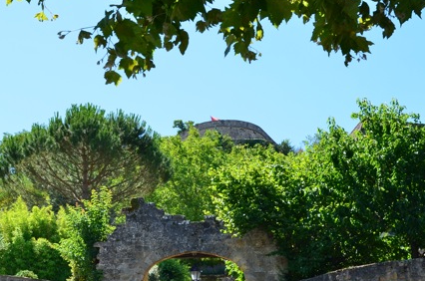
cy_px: 172
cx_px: 215
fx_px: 730
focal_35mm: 62
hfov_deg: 32.4
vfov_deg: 21.8
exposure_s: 1/250
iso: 280
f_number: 10
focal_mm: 22
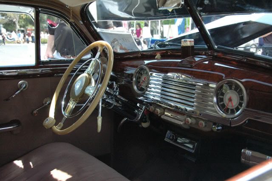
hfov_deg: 47.9
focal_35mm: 40
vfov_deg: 33.0
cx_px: 136
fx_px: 306
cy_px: 90
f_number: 4.5
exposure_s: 1/400
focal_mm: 27
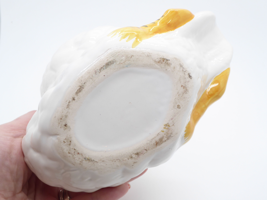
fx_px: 378
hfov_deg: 38.9
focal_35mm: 49
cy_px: 100
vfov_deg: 29.7
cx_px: 134
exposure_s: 1/60
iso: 100
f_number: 4
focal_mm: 8.4
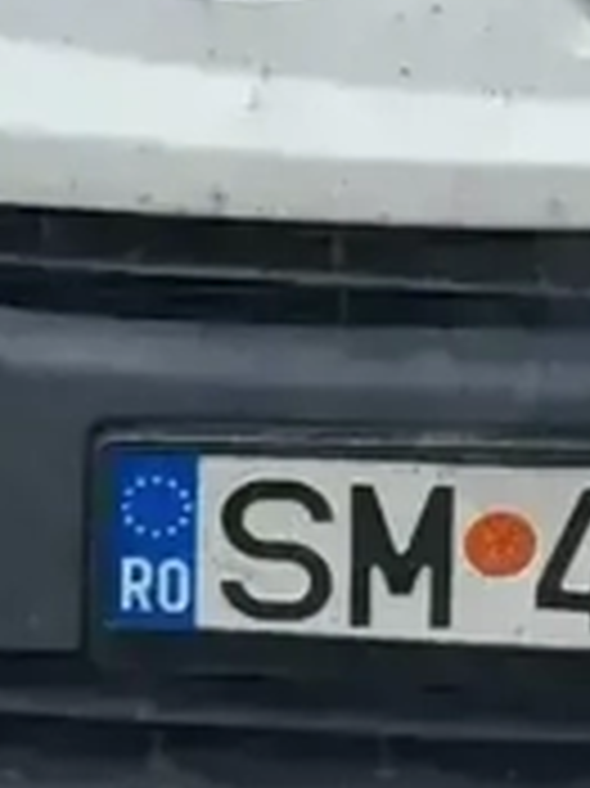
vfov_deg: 9.3
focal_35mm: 198
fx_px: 4505
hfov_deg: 7.5
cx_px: 356
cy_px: -817
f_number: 1.8
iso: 40
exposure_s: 1/666
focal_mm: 5.4
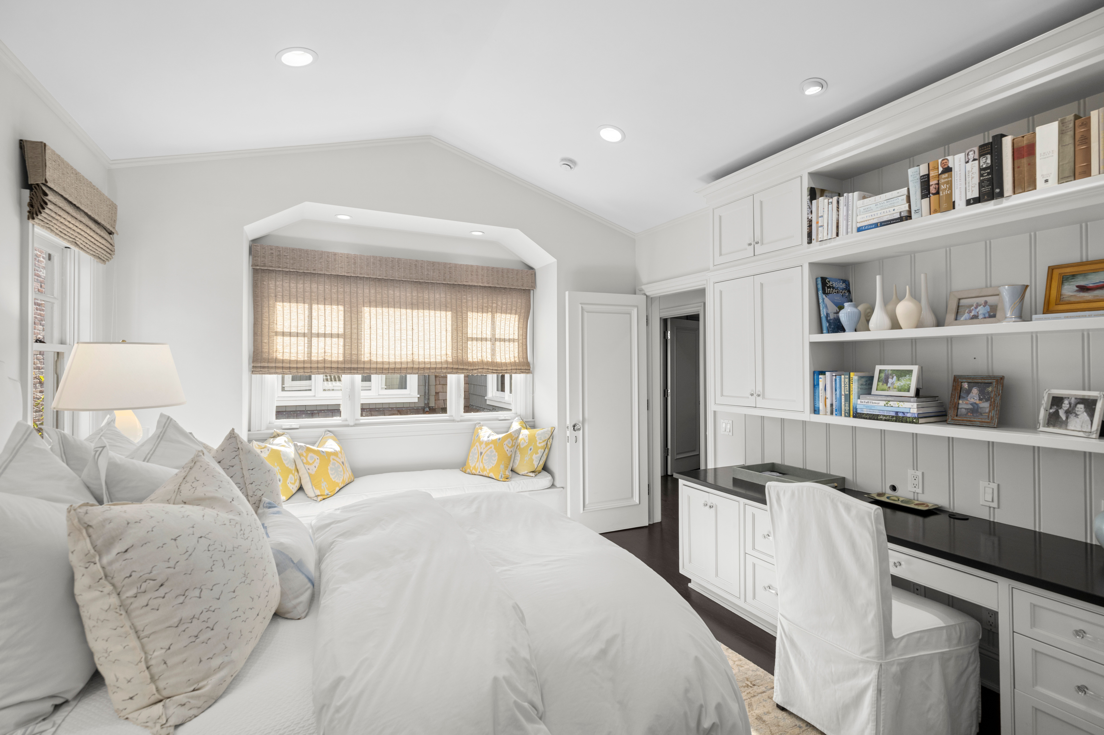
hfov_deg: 96.8
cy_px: 368
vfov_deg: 73.7
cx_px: 552
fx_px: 490
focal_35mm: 16
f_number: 8
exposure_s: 1/80
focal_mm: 16
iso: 320
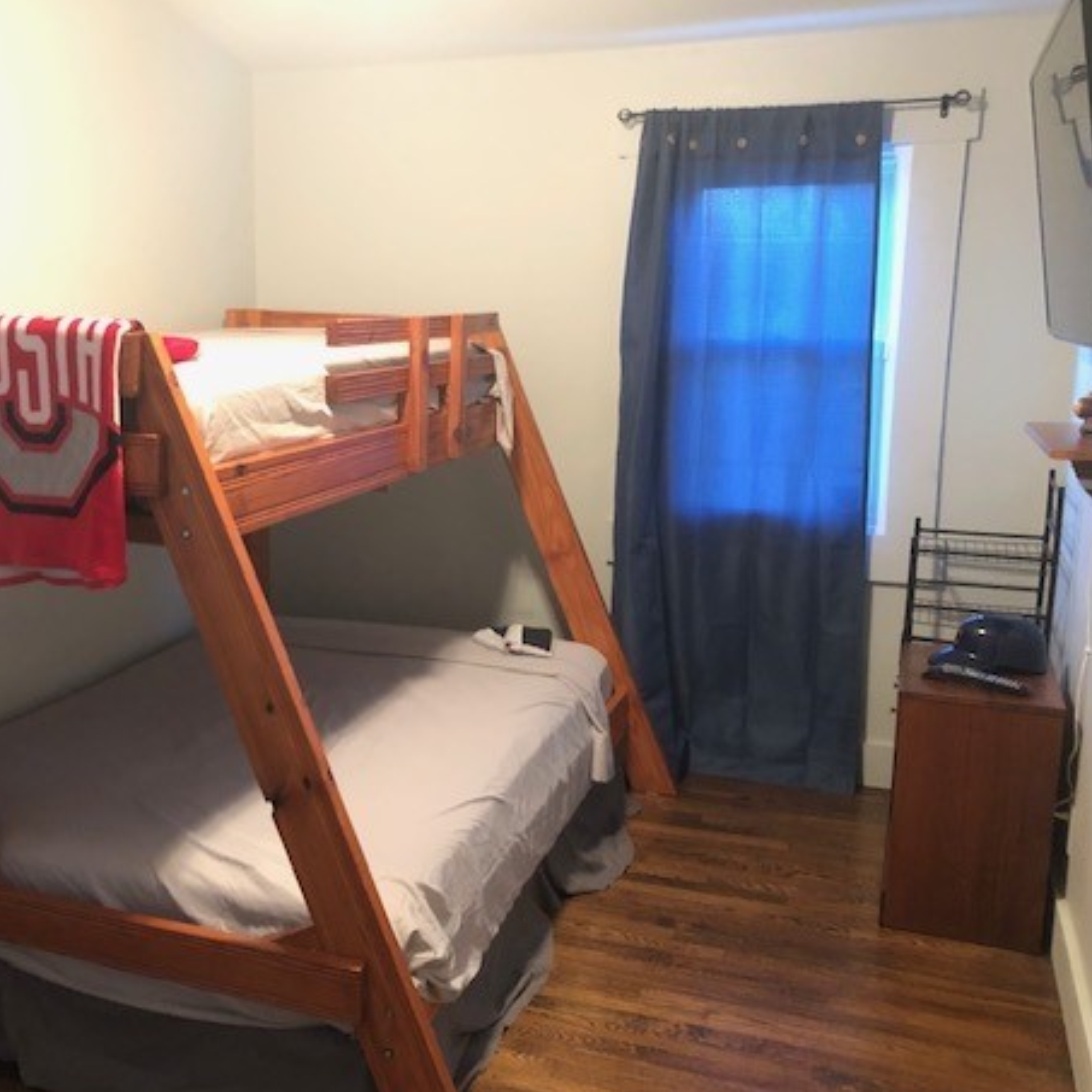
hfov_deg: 46.8
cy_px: 574
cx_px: 412
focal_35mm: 35
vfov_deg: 47.2
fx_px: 1249
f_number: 1.8
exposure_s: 1/4
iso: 125
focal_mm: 3.99
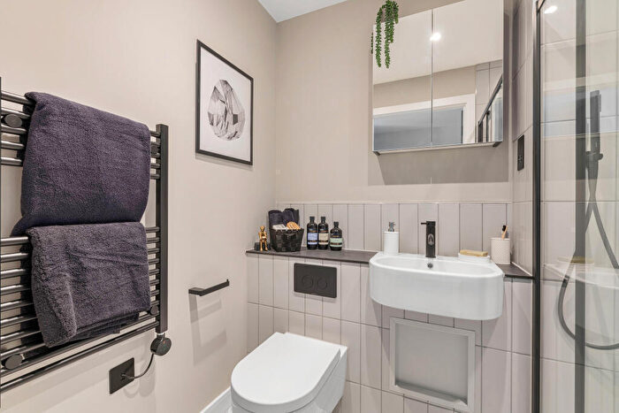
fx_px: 275
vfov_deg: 73.8
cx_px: 310
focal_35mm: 16
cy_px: 206
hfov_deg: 96.7
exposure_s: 1.3
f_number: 10
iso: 125
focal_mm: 16
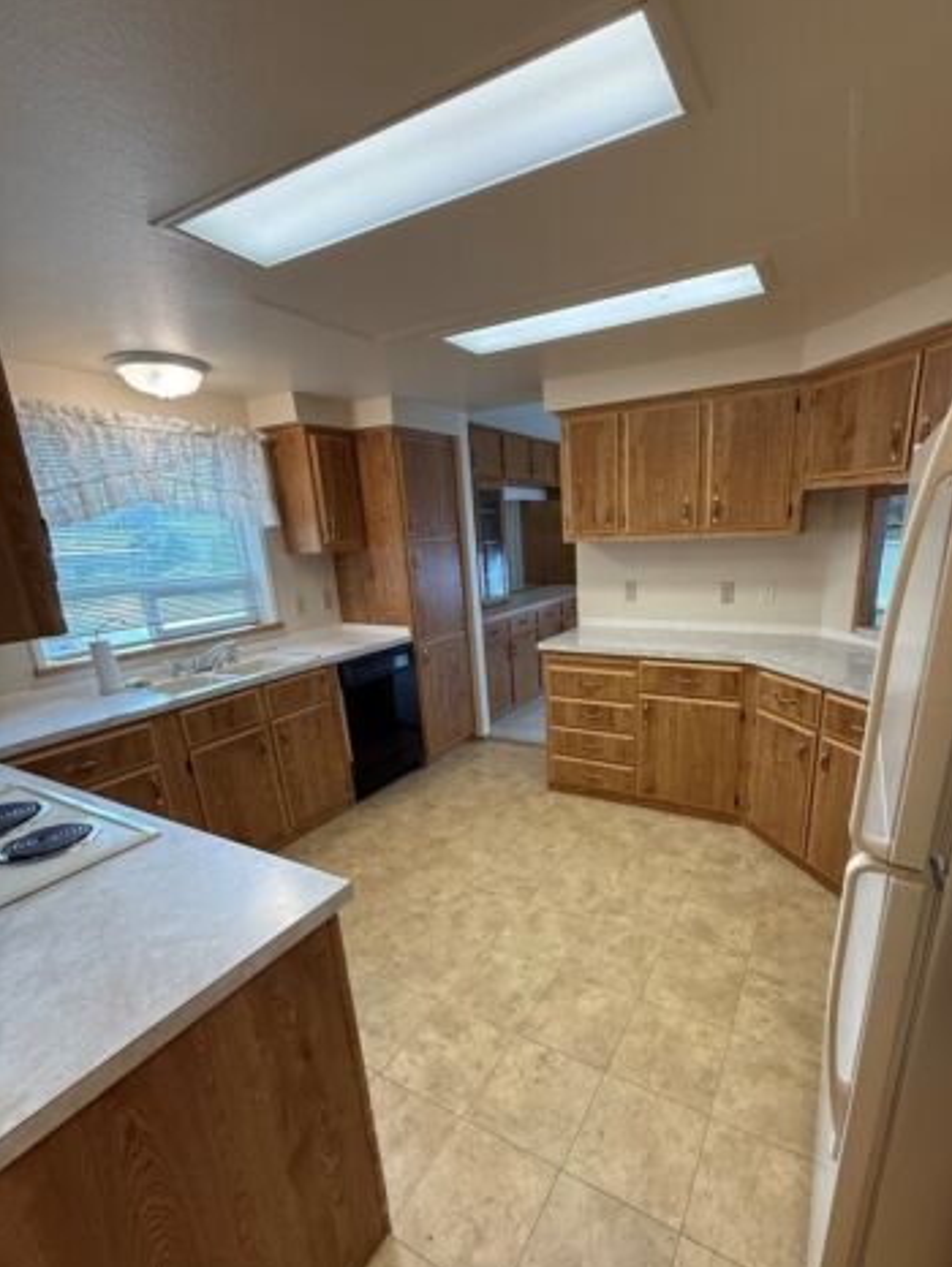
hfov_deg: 77.8
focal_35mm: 16
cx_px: 539
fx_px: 586
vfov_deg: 94.1
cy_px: 703
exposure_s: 1/120
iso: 400
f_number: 2.2
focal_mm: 2.22
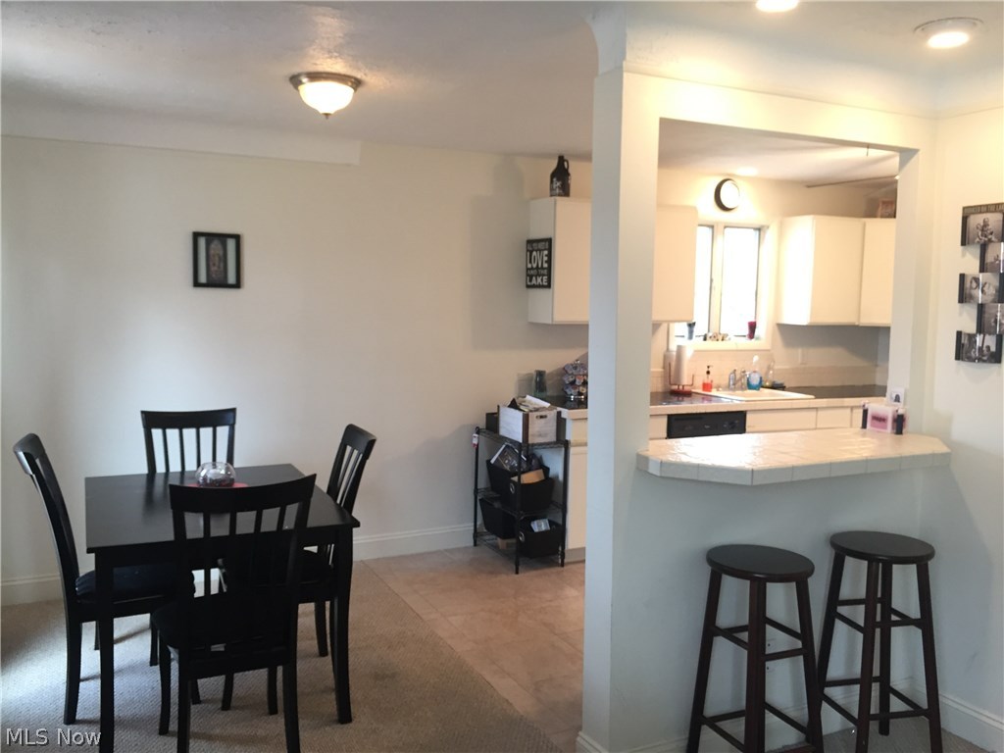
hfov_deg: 61.7
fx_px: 841
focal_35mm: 29
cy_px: 376
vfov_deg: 48.2
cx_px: 502
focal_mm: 4.15
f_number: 2.2
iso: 100
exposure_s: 1/30
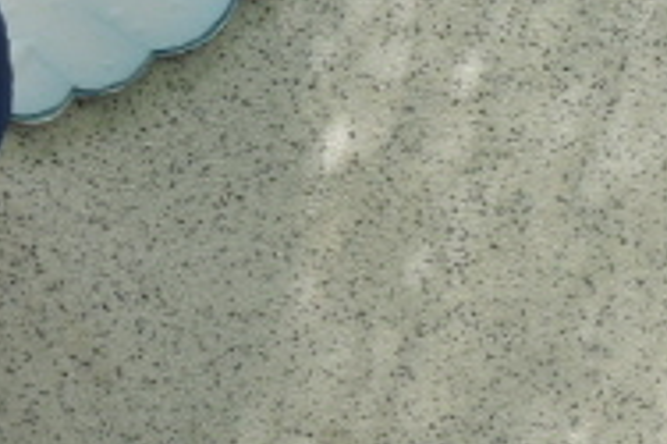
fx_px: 3179
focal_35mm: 172
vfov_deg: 7.9
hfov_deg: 11.4
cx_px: -358
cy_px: -59
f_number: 8
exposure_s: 1/250
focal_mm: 21
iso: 250
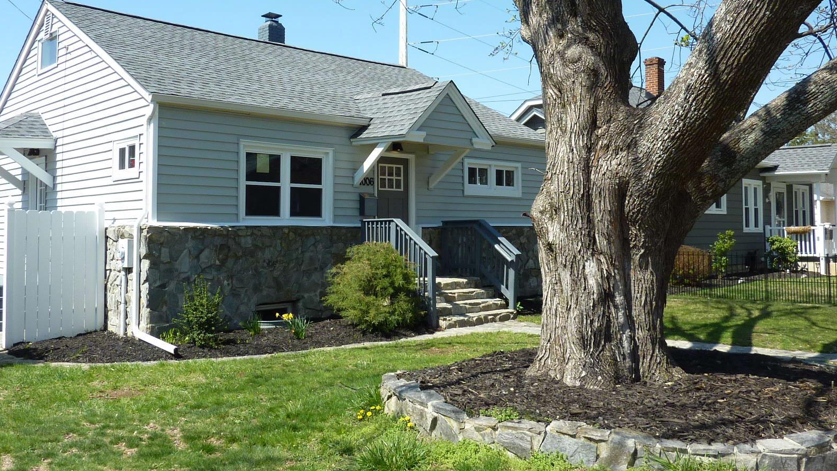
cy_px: 193
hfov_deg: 58.0
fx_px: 755
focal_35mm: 34
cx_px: 419
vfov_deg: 34.6
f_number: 4
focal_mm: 4.1
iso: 100
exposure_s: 1/500
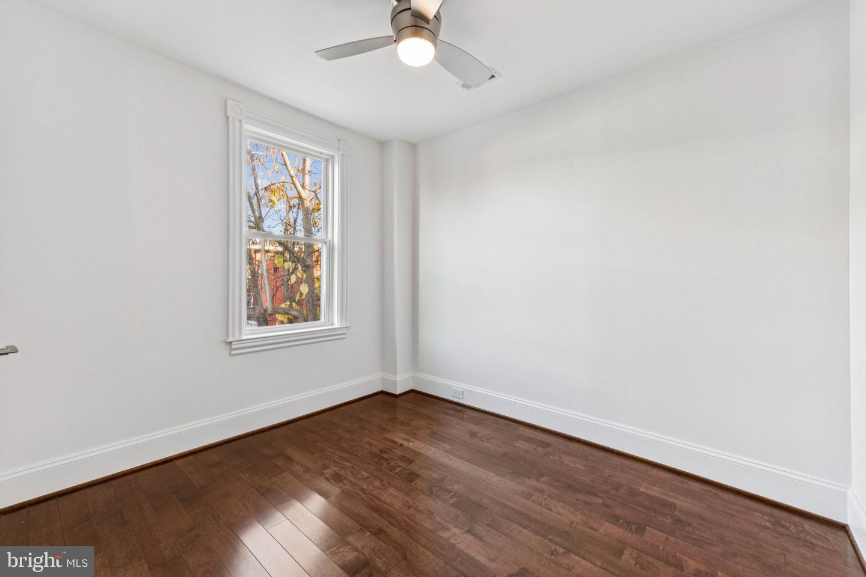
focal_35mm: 14
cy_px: 288
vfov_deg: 81.2
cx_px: 433
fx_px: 337
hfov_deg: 104.3
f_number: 9
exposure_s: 1/5
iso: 250
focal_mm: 14
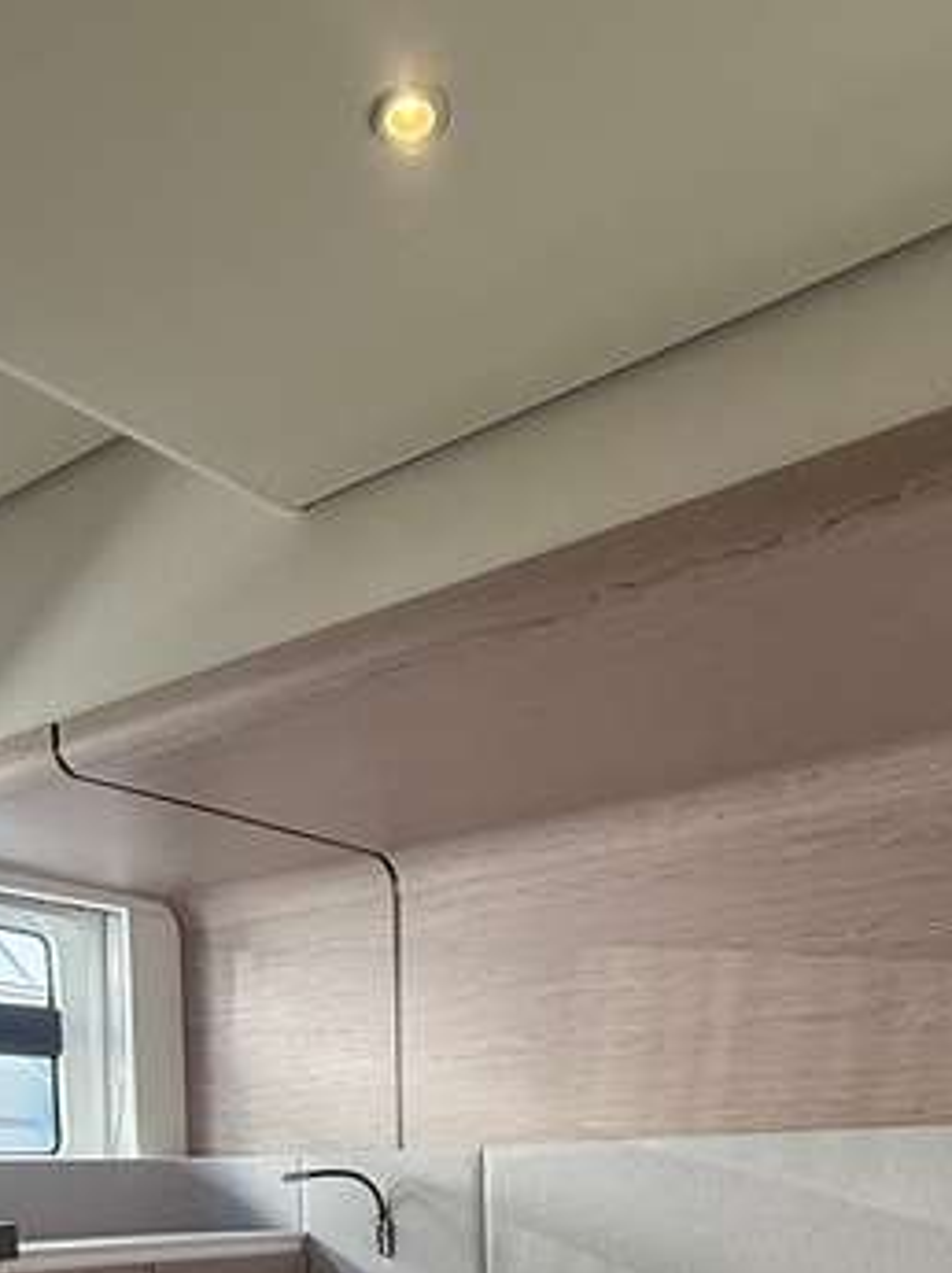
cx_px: 339
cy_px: 1350
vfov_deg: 40.2
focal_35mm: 39
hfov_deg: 36.5
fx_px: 1433
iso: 160
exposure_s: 1/100
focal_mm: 2.22
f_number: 2.2
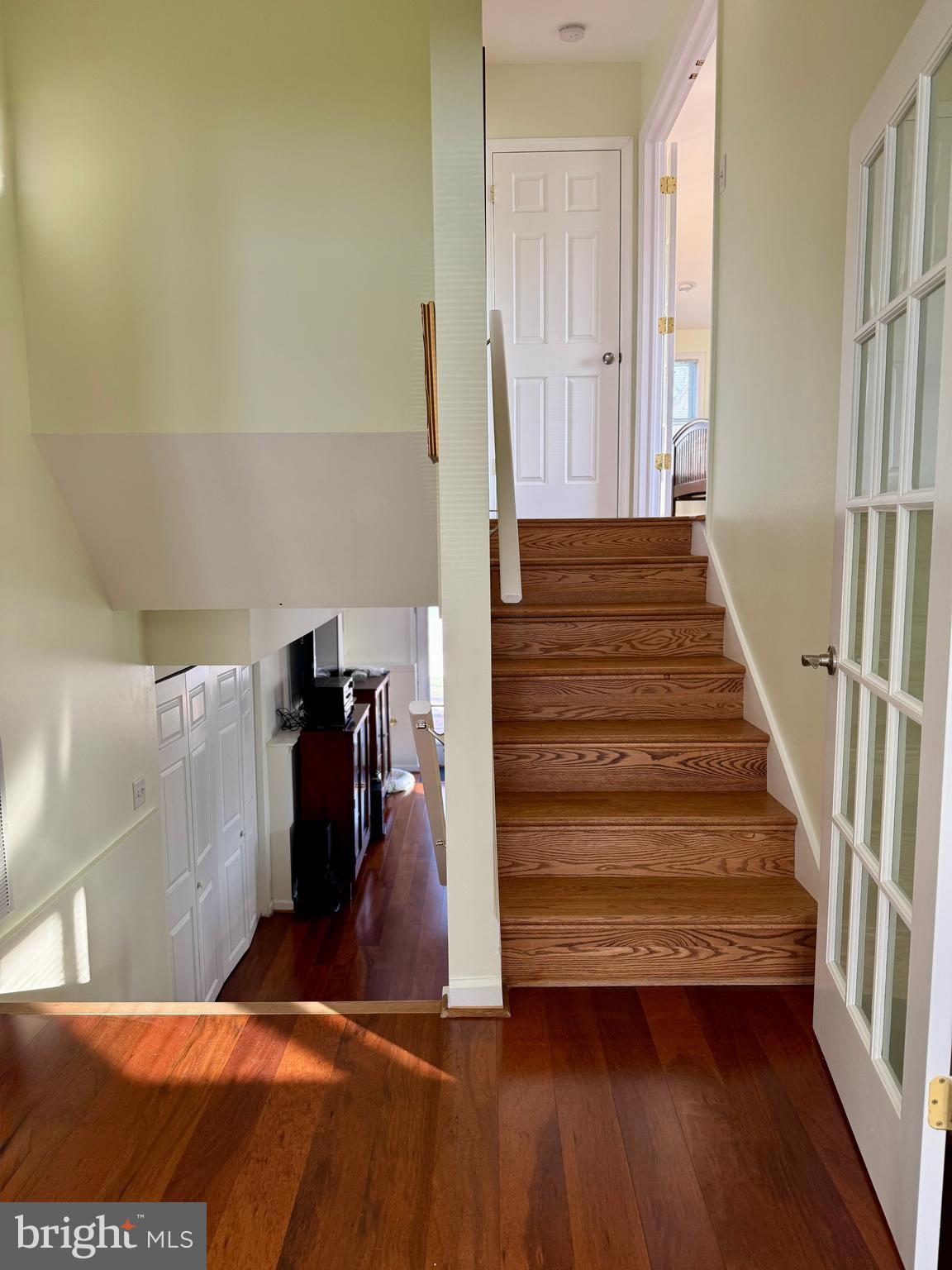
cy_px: 635
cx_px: 476
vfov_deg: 71.6
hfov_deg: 56.8
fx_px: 880
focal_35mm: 24
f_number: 1.78
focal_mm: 6.76
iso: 125
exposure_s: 1/60
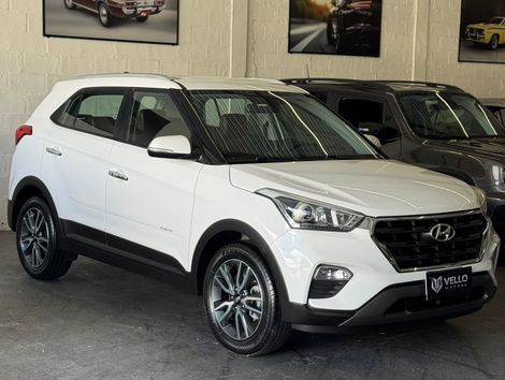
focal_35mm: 48
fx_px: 701
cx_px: 252
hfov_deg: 39.6
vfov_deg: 30.3
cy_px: 190
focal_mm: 6.76
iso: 50
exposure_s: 1/150
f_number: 1.78
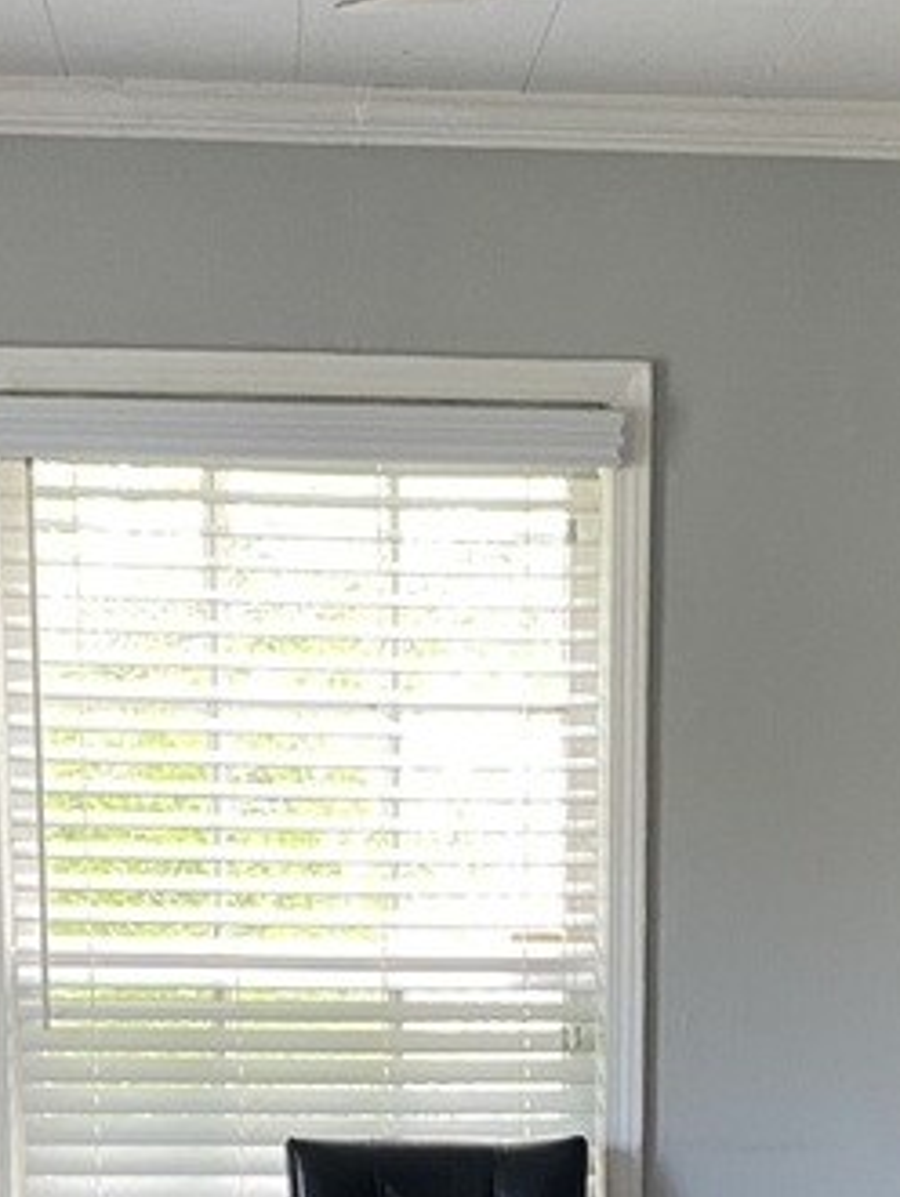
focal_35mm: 85
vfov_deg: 21.7
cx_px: 566
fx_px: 2943
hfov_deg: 17.4
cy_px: 1335
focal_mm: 4.25
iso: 160
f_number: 1.8
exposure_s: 1/60
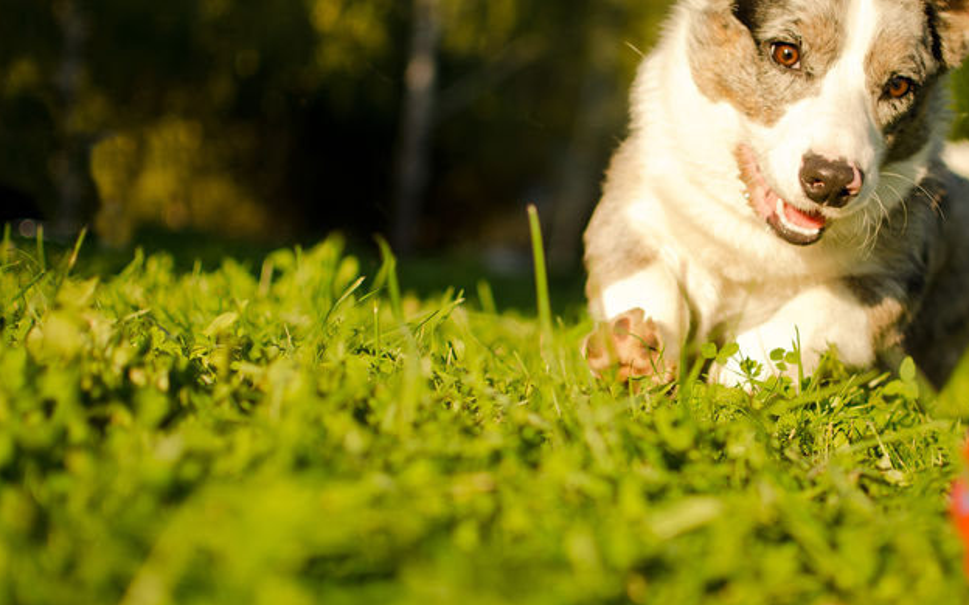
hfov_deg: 28.2
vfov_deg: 17.9
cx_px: 604
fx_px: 1920
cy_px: 313
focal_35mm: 73
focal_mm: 35
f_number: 1.8
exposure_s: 1/2000
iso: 100
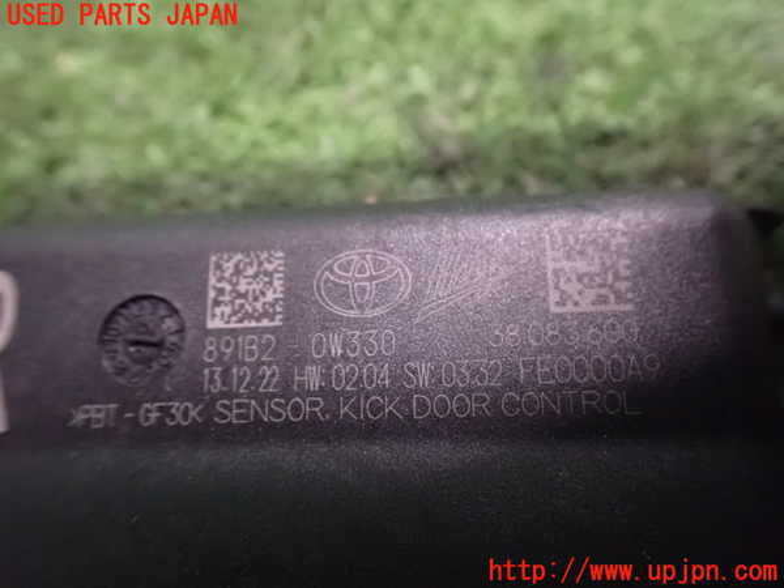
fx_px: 679
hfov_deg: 60.0
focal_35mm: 30
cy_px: 294
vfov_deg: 46.8
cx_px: 392
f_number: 2.3
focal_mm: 5.4
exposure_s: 1/25
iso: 1600
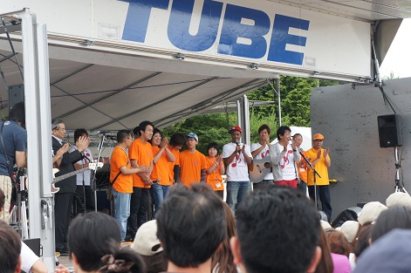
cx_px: 214
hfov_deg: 23.3
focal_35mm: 88
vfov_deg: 15.6
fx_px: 998
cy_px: 138
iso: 250
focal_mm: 55
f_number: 5.6
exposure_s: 1/160
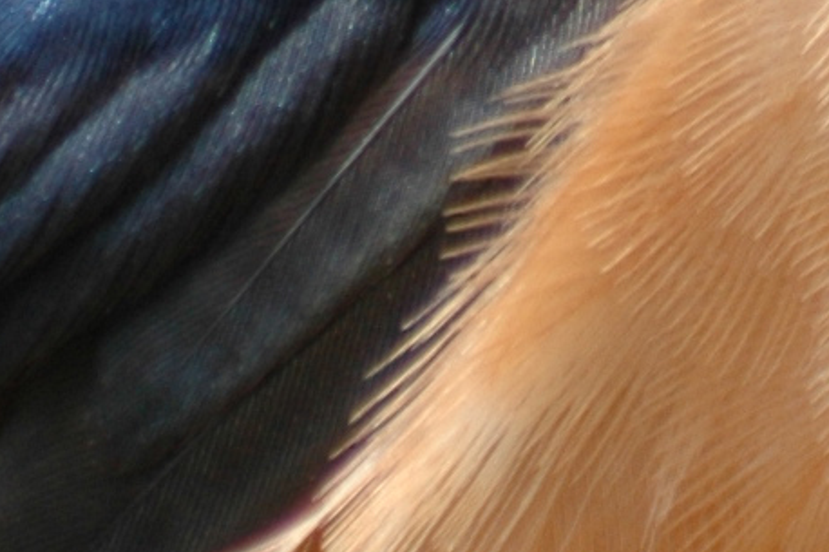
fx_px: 67973
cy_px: -521
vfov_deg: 0.5
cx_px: 570
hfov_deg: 0.7
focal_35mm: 2953
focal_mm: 300
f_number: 5.6
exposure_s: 1/320
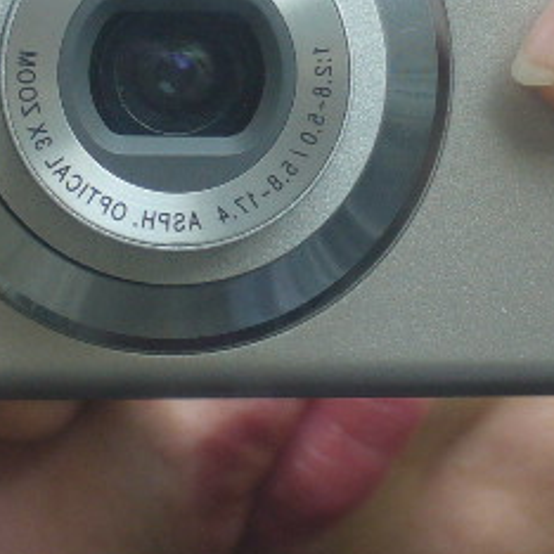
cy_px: 111
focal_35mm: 317
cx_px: 277
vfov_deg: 5.5
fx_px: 5740
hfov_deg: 5.5
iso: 80
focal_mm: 17.4
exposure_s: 1/30
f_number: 5
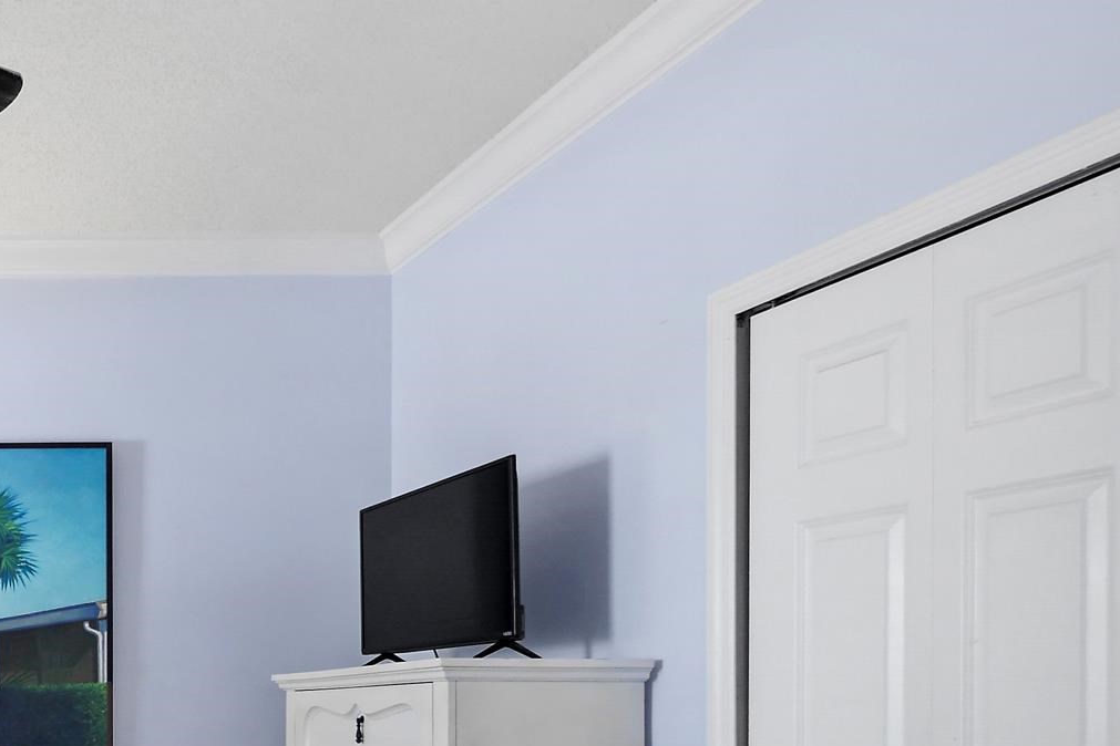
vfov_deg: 34.1
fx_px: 1120
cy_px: 719
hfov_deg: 39.1
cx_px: -216
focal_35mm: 36
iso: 400
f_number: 4
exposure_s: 1/5
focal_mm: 7
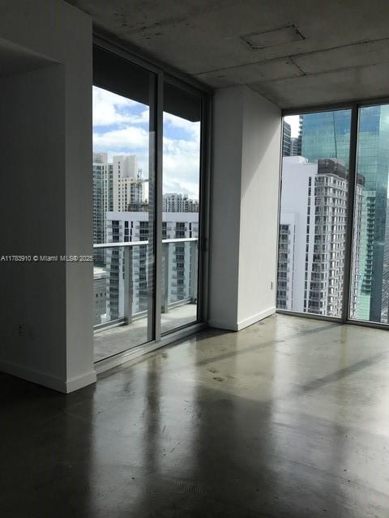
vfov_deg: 63.4
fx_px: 420
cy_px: 259
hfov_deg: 49.7
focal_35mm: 28
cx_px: 194
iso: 20
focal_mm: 3.99
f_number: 1.8
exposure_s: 1/748
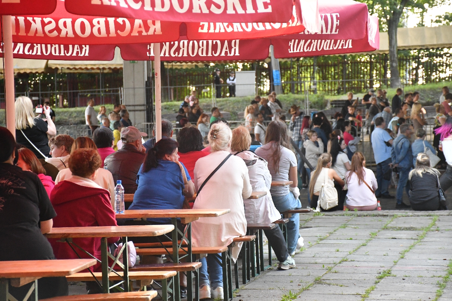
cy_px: 150
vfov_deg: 11.4
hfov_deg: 17.1
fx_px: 1507
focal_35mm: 120
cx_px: 226
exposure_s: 1/320
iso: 2800
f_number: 5.3
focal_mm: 80
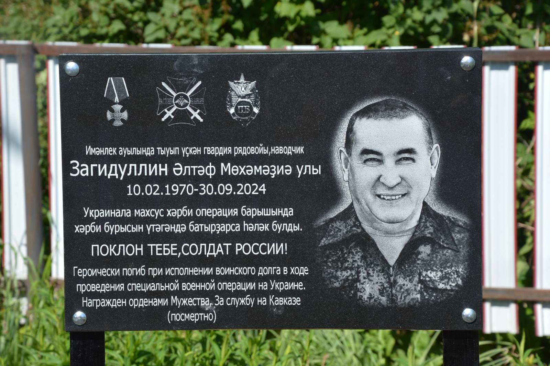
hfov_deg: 18.2
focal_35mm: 112
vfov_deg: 12.2
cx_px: 275
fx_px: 1719
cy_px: 183
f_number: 8
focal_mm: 75
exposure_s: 1/250
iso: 125
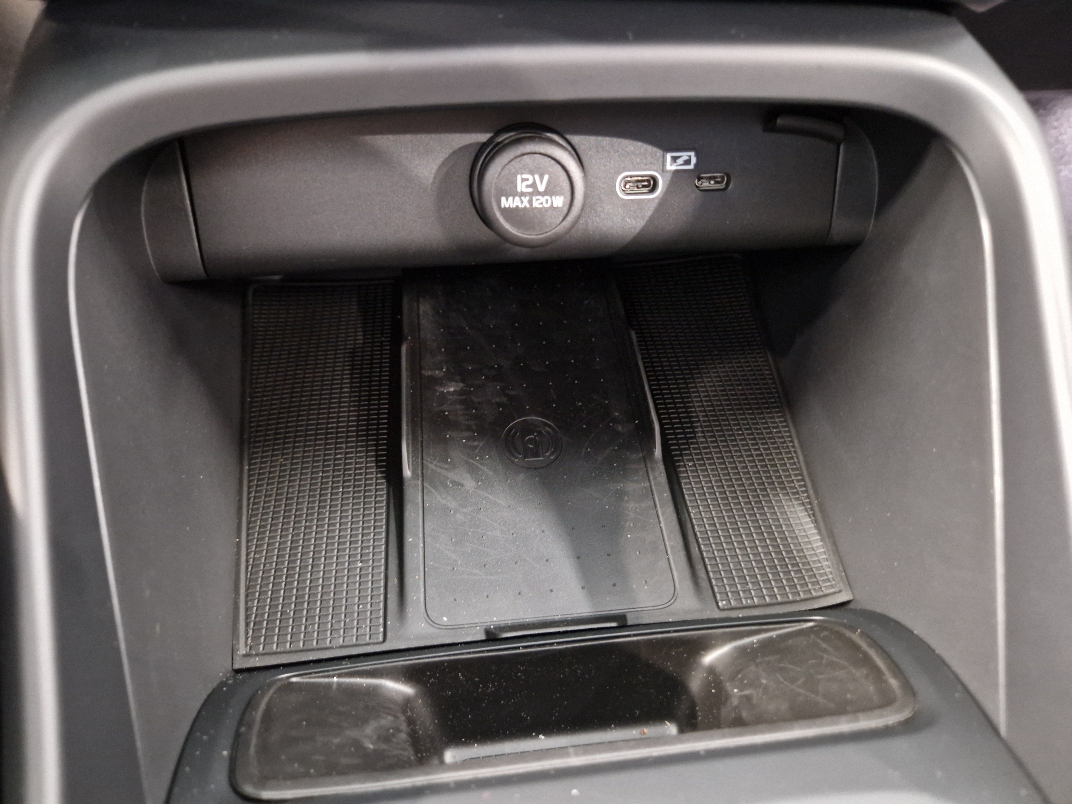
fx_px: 712
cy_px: 402
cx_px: 536
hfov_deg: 73.9
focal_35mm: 23
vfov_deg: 58.9
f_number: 1.8
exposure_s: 1/11
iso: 1600
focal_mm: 5.4
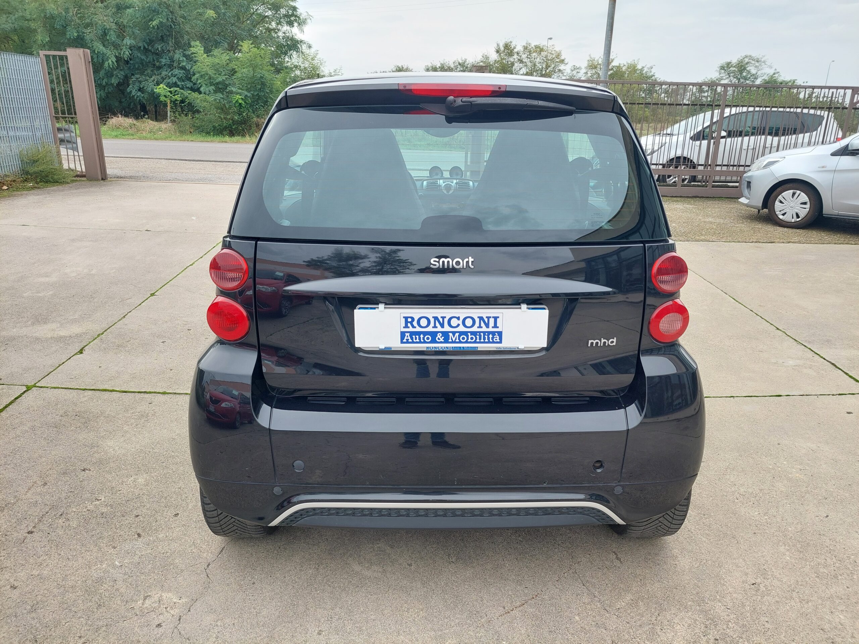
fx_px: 620
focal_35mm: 25
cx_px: 430
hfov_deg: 69.4
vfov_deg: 54.9
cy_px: 322
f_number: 1.8
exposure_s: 1/244
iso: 40
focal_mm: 5.23
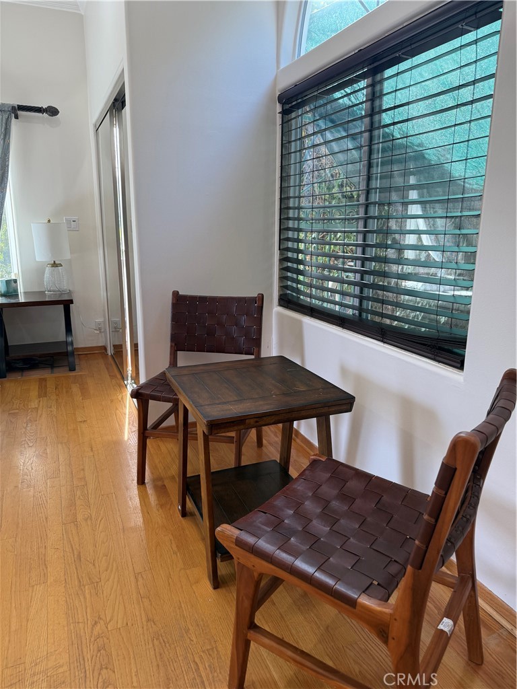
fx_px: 478
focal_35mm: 24
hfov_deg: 56.8
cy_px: 344
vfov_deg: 71.6
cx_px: 258
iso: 100
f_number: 1.78
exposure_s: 1/120
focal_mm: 6.76
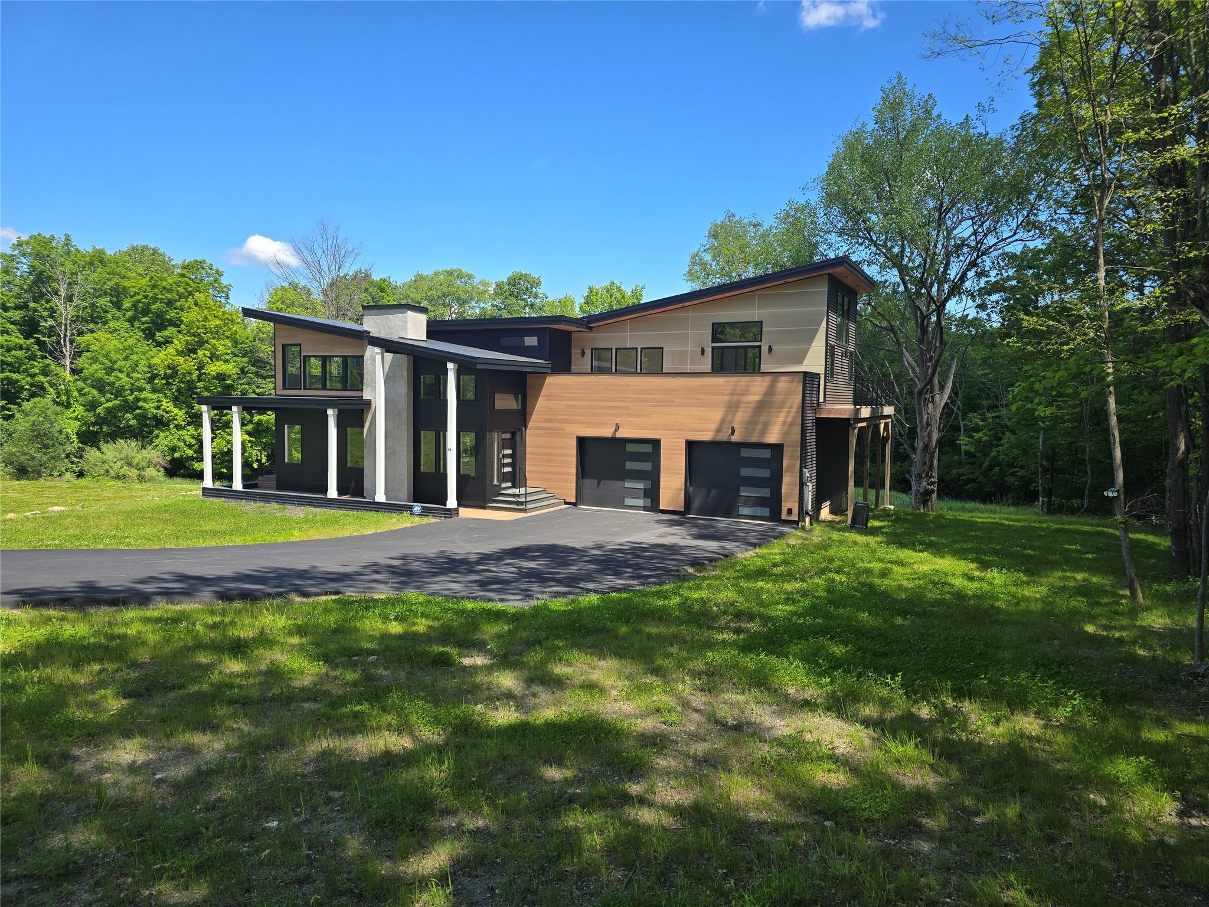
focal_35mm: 23
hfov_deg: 73.9
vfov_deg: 58.9
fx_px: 803
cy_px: 454
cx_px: 604
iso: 12
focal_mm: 6.3
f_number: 1.7
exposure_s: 1/424
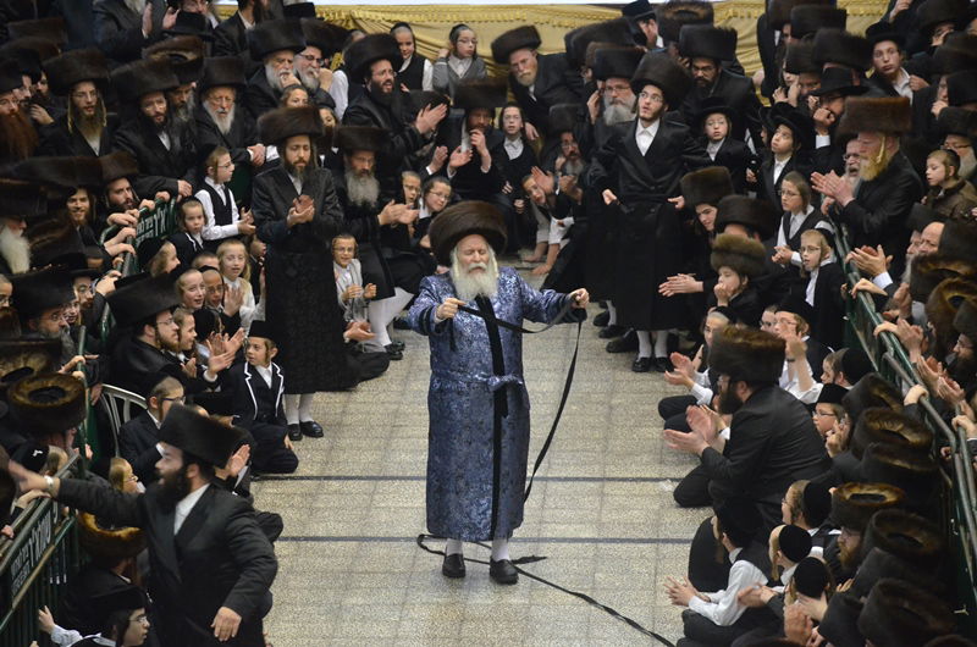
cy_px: 324
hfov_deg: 11.4
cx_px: 488
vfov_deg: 7.6
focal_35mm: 180
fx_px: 4875
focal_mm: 120
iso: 3200
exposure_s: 1/100
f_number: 4.8
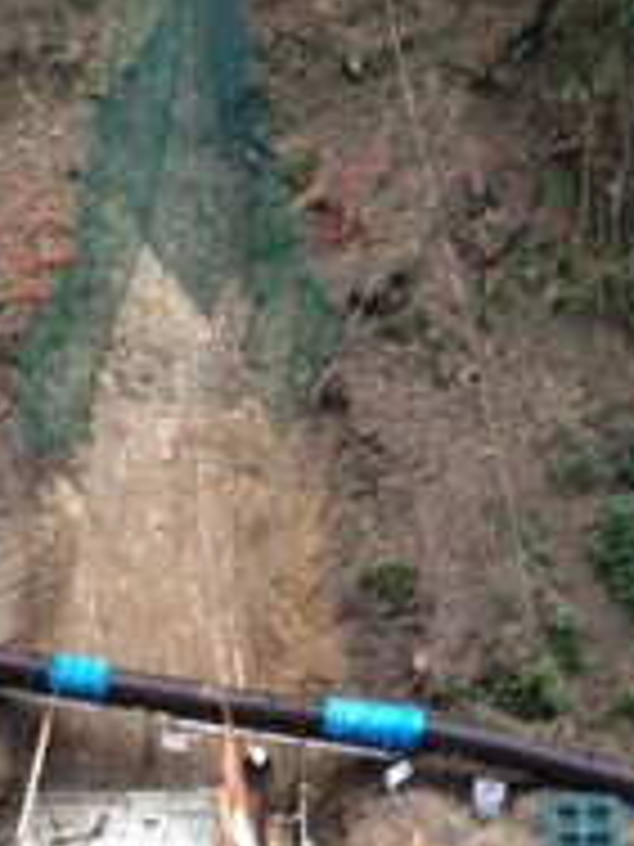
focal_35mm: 67
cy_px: 801
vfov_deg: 27.6
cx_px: 85
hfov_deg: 21.5
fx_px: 1636
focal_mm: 4.28
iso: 125
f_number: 2.4
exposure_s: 1/20
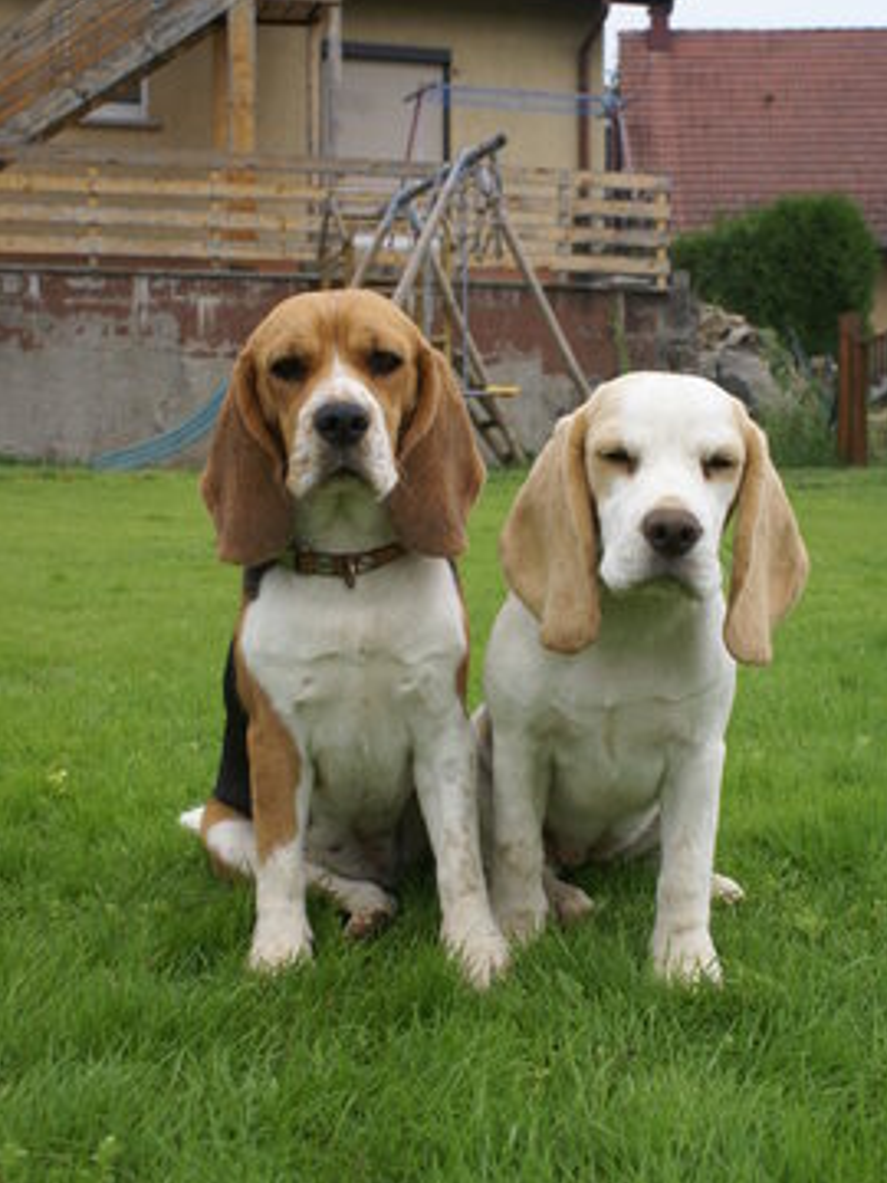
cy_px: 626
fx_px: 1674
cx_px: 444
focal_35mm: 49
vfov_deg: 38.9
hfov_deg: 29.7
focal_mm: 30
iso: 100
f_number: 9
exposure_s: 1/125
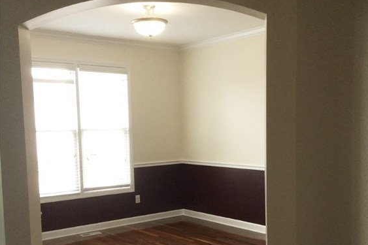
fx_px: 450
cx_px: 187
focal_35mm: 44
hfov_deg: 44.5
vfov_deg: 30.2
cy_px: 170
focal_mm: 3.3
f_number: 2.4
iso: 40
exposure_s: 1/33
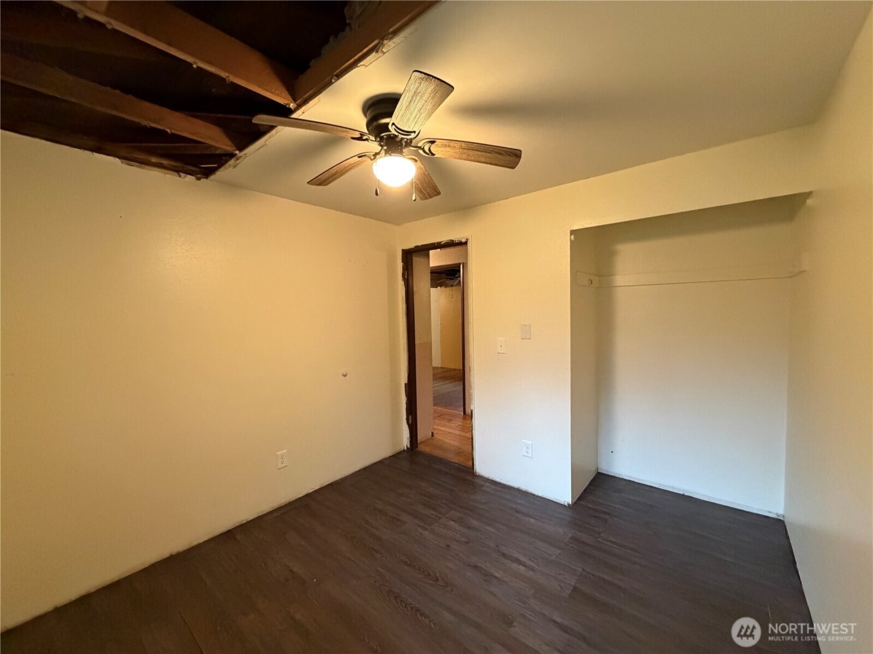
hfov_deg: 102.1
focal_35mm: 14
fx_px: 353
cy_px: 327
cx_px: 436
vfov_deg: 85.7
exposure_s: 1/60
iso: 800
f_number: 2.2
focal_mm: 2.22
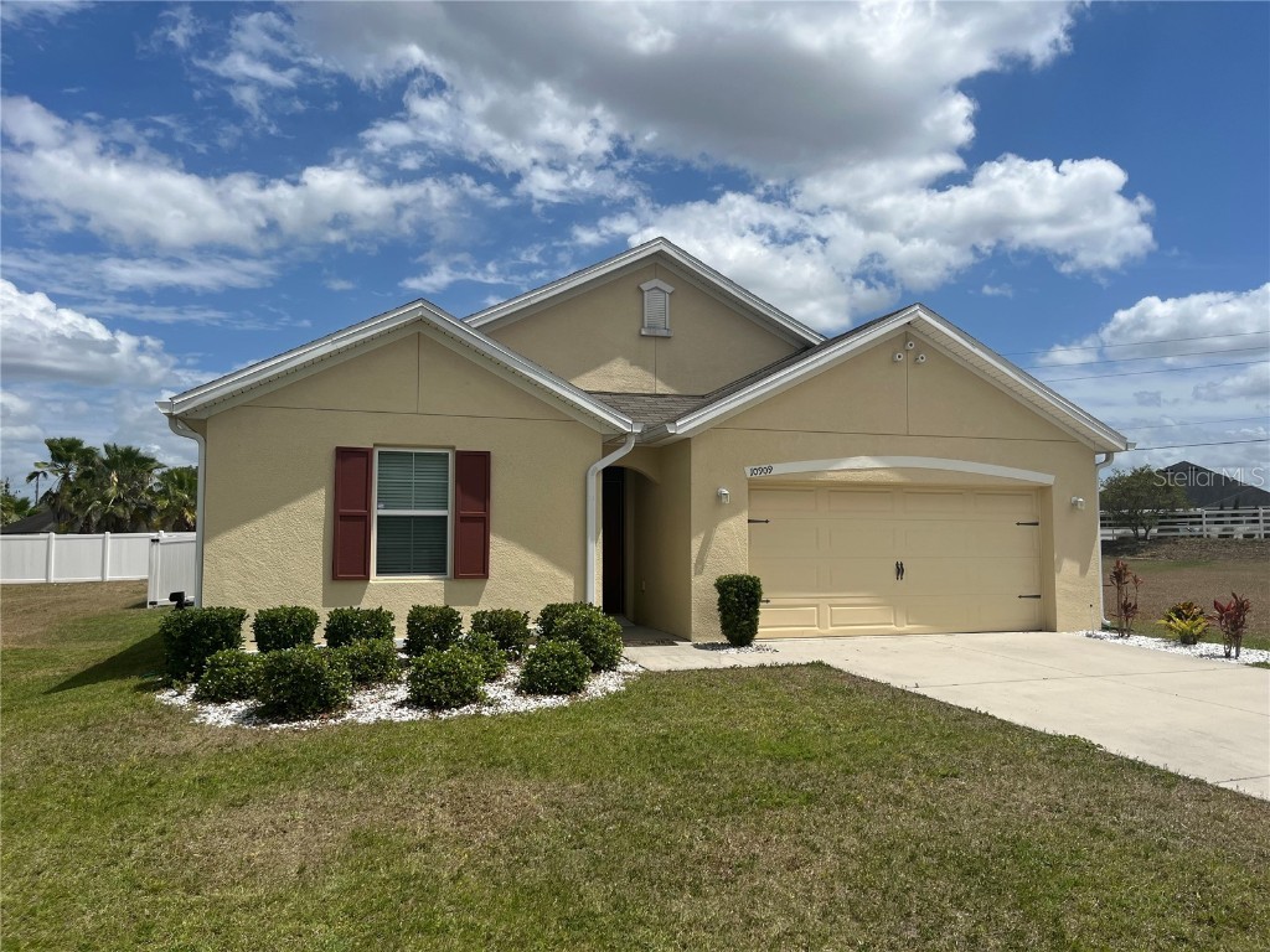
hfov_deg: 67.3
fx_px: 954
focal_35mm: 26
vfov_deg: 53.1
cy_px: 476
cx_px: 635
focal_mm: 5.1
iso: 50
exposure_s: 1/6897
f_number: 1.6
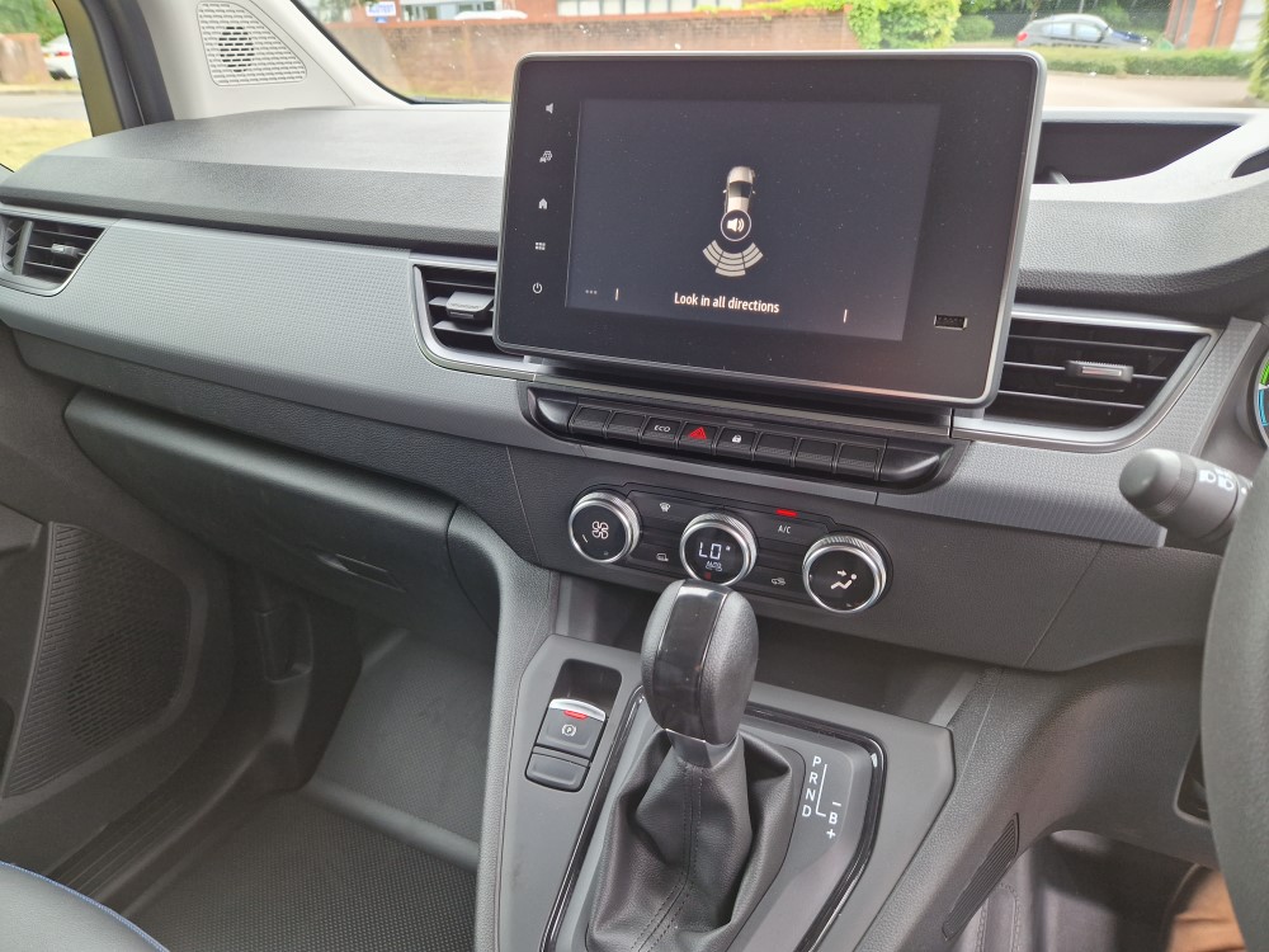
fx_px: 843
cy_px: 476
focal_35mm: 23
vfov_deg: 58.9
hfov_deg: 73.9
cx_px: 634
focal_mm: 5.4
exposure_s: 1/180
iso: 100
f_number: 1.8
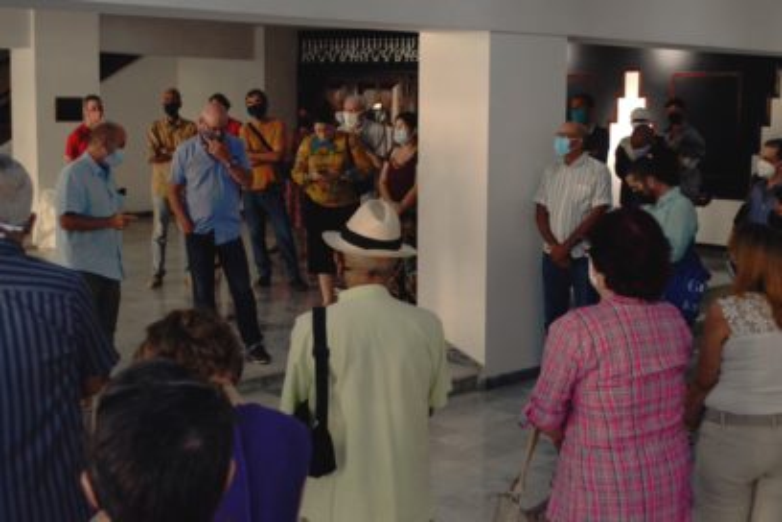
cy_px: 261
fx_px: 945
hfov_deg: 45.0
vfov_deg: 30.8
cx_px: 391
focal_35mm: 44
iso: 200
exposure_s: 1/320
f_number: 4.5
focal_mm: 29
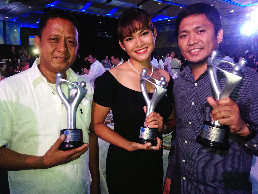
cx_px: 129
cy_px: 97
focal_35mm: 33
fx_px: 246
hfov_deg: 55.4
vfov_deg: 42.9
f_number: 2.4
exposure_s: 1/20
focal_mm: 4.12
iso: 160
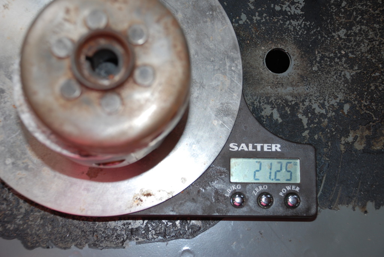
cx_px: 192
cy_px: 128
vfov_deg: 19.0
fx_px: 769
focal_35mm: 72
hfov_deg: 28.0
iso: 200
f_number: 4.8
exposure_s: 1/60
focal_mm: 48
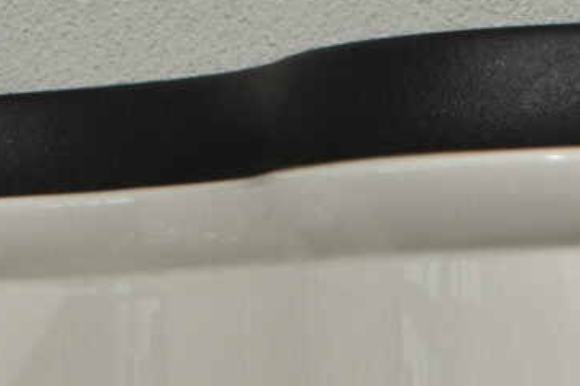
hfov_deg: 10.7
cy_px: 971
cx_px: 493
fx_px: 3076
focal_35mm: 191
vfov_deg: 6.8
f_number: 5.6
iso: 250
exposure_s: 1/125
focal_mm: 18
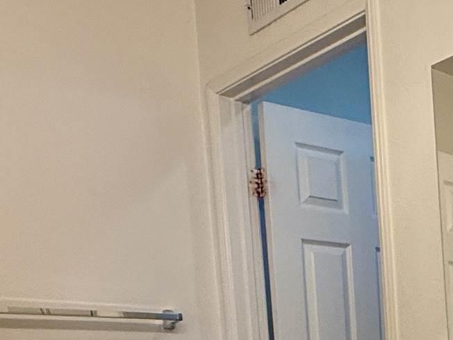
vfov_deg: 19.7
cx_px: 478
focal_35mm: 66
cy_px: 494
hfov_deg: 27.3
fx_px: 864
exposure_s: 1/120
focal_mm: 2.22
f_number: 2.2
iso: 125
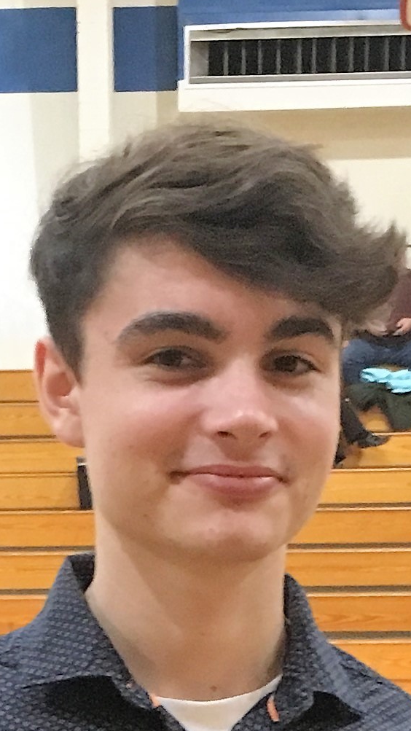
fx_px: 2461
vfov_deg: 16.0
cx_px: 79
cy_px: 946
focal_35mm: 127
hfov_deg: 9.5
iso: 200
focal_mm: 4.15
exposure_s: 1/15
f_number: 2.2
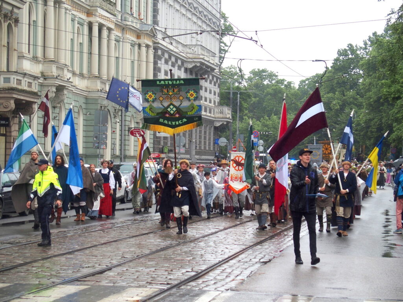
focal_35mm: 112
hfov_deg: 17.6
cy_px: 151
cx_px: 202
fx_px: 1304
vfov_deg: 13.2
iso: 100
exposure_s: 1/200
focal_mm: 24
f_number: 2.8
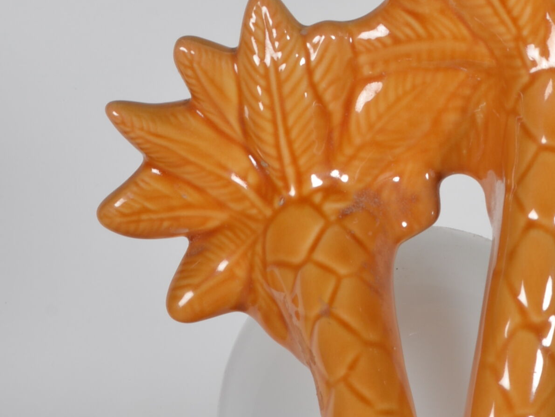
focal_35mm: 223
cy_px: 249
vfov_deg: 6.7
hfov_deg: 8.9
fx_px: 3576
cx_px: 421
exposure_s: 1/125
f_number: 14
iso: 100
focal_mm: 50
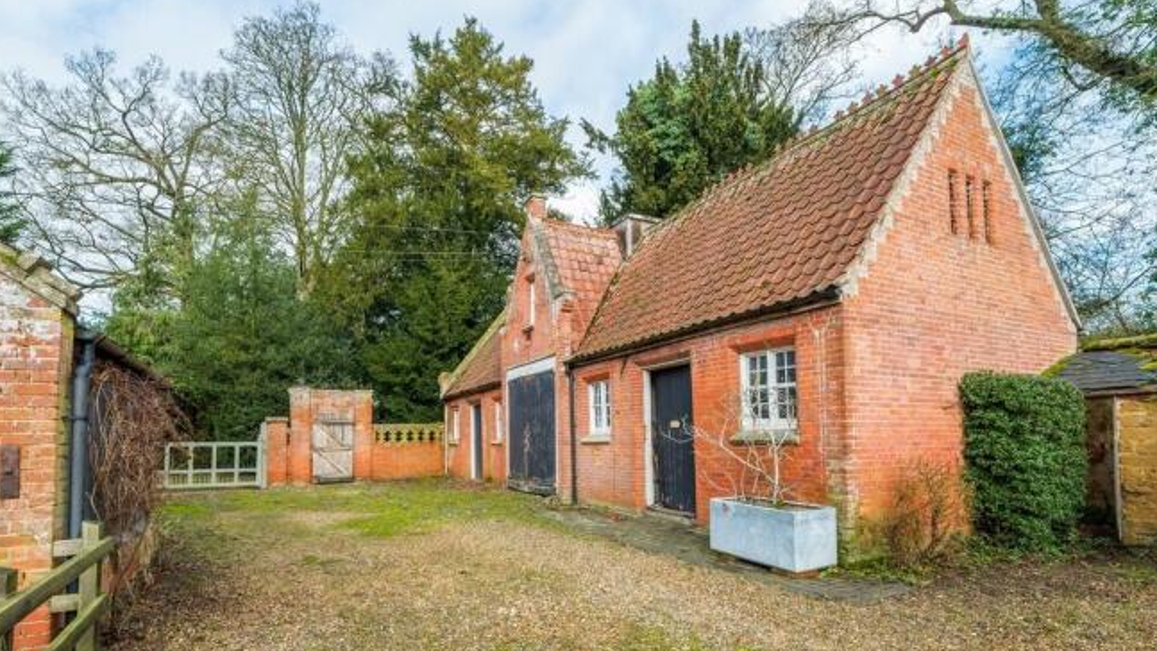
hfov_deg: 95.9
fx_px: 522
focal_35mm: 17
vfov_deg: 63.9
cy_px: 325
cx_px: 578
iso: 160
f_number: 8
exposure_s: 1/500
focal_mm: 10.6
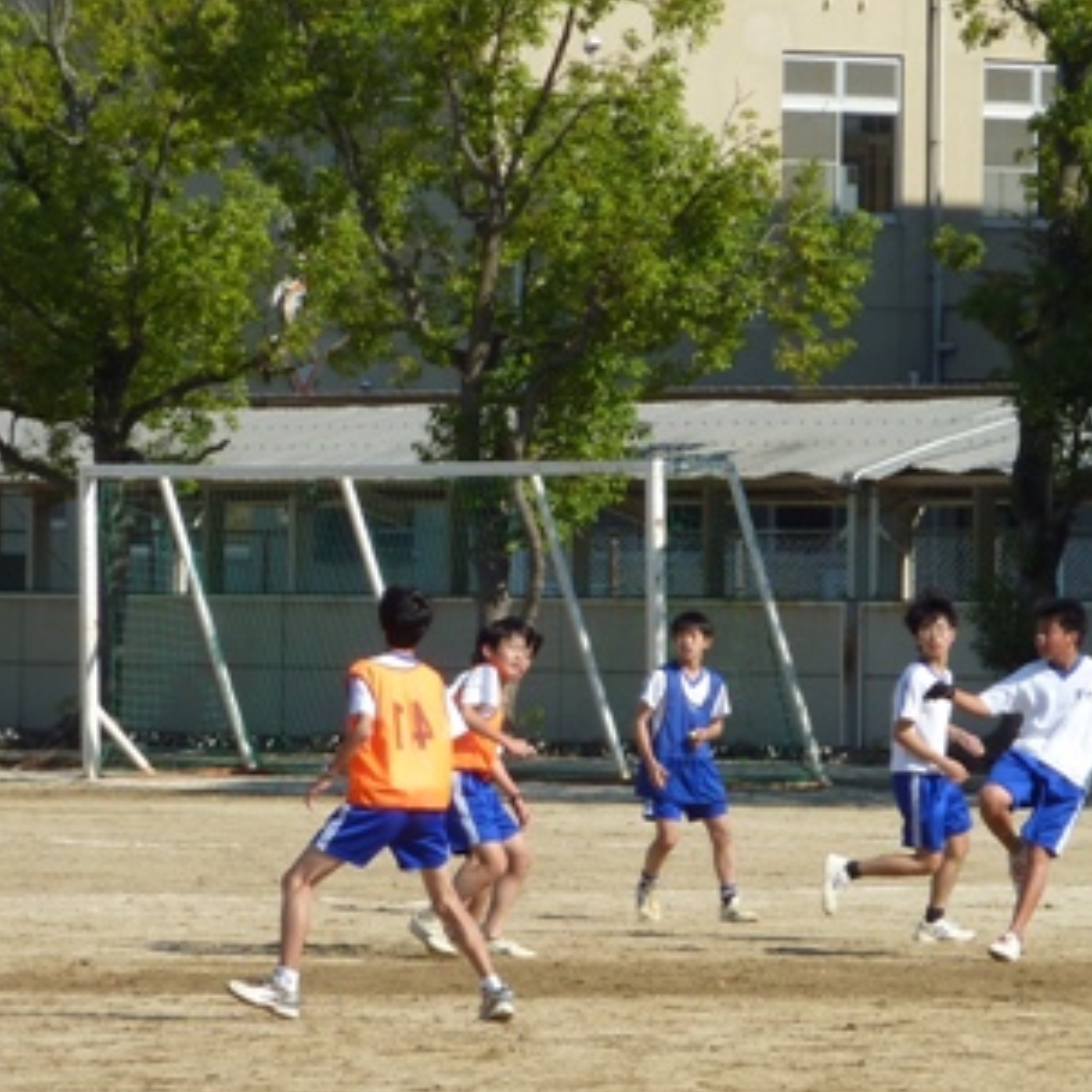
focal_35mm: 369
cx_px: 580
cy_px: 602
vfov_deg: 4.7
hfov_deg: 4.7
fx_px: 13170
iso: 100
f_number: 5
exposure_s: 1/640
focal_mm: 32.1
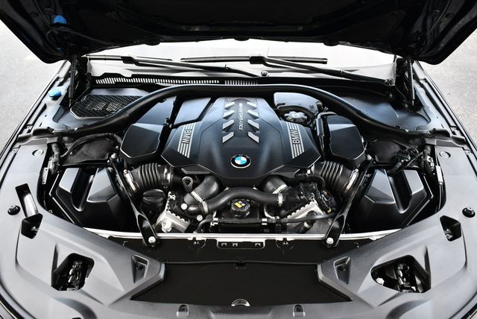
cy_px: 160
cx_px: 238
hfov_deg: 53.1
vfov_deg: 36.9
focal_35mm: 36
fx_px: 477
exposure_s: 1/250
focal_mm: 18
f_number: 3.5
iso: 450
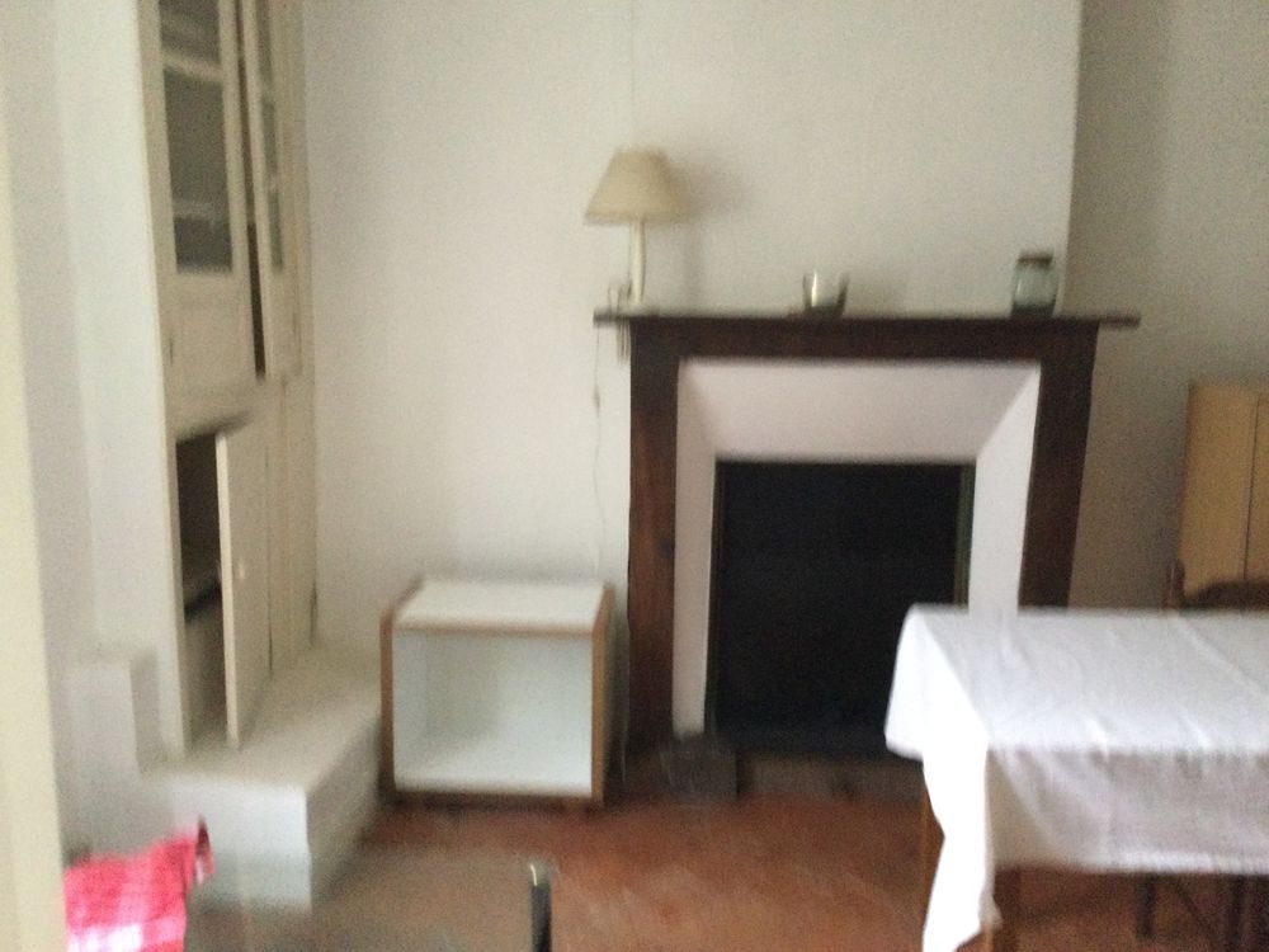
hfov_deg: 58.4
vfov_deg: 45.4
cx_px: 634
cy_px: 476
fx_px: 1136
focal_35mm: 31
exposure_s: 1/17
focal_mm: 3.3
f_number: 2.4
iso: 250
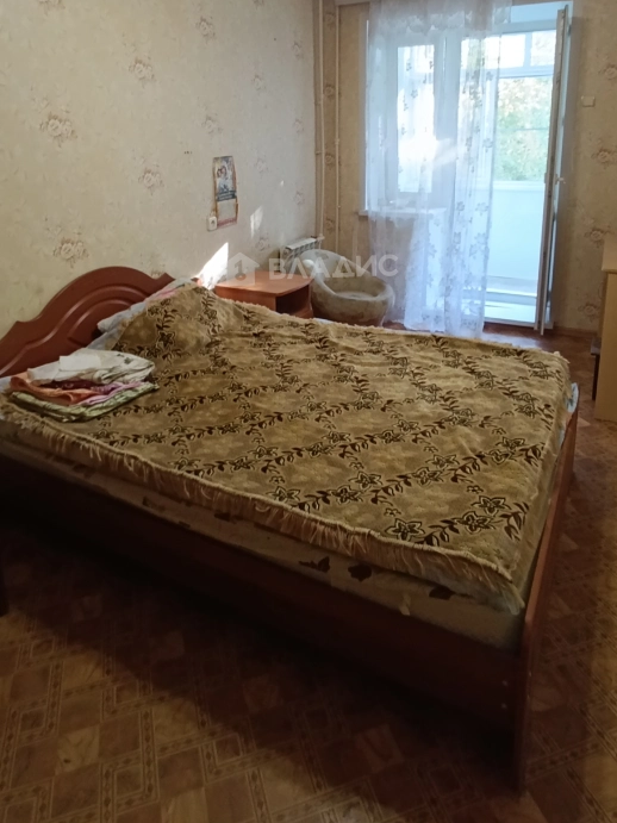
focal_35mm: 25
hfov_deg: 54.9
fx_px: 594
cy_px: 267
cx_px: 311
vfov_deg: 67.3
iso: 320
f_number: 2.2
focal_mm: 1.65
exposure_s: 1/50
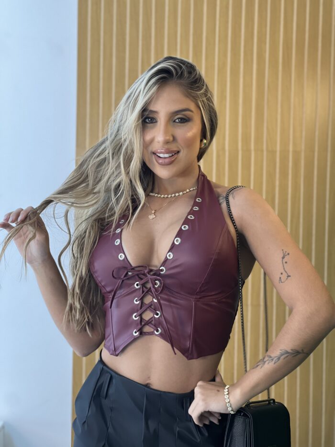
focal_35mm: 77
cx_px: 168
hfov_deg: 19.1
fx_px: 993
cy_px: 224
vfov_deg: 25.3
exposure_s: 1/120
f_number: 2.8
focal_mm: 9
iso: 250
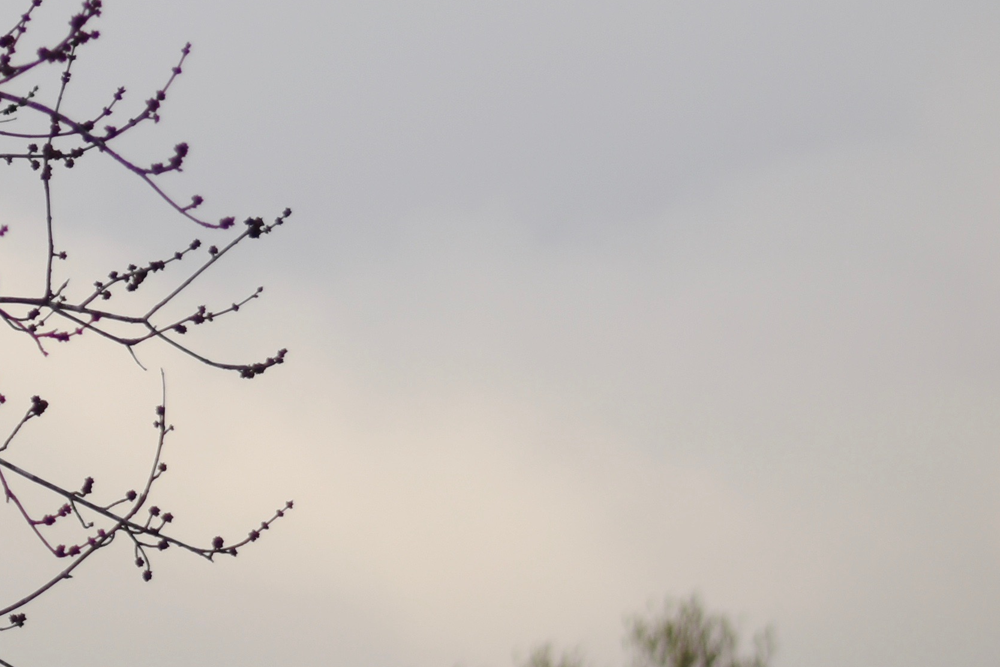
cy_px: -45
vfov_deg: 5.1
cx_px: -356
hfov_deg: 7.5
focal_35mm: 270
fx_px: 7499
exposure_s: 1/2500
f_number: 1.8
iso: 100
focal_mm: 50
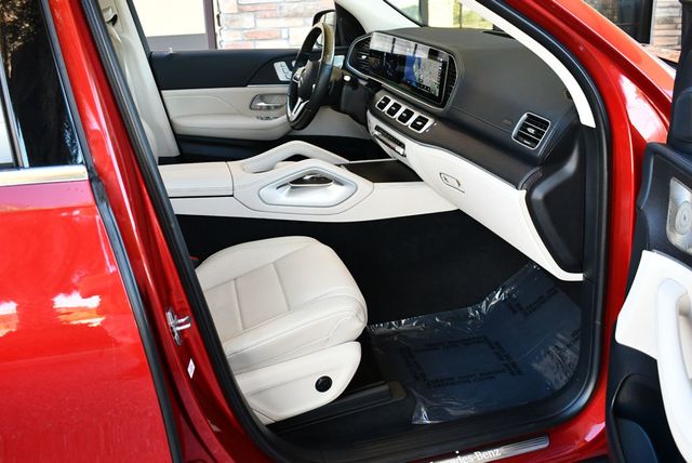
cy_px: 232
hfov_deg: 53.1
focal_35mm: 36
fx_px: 693
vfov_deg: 36.9
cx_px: 346
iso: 800
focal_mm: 18
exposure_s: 1/250
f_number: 3.5
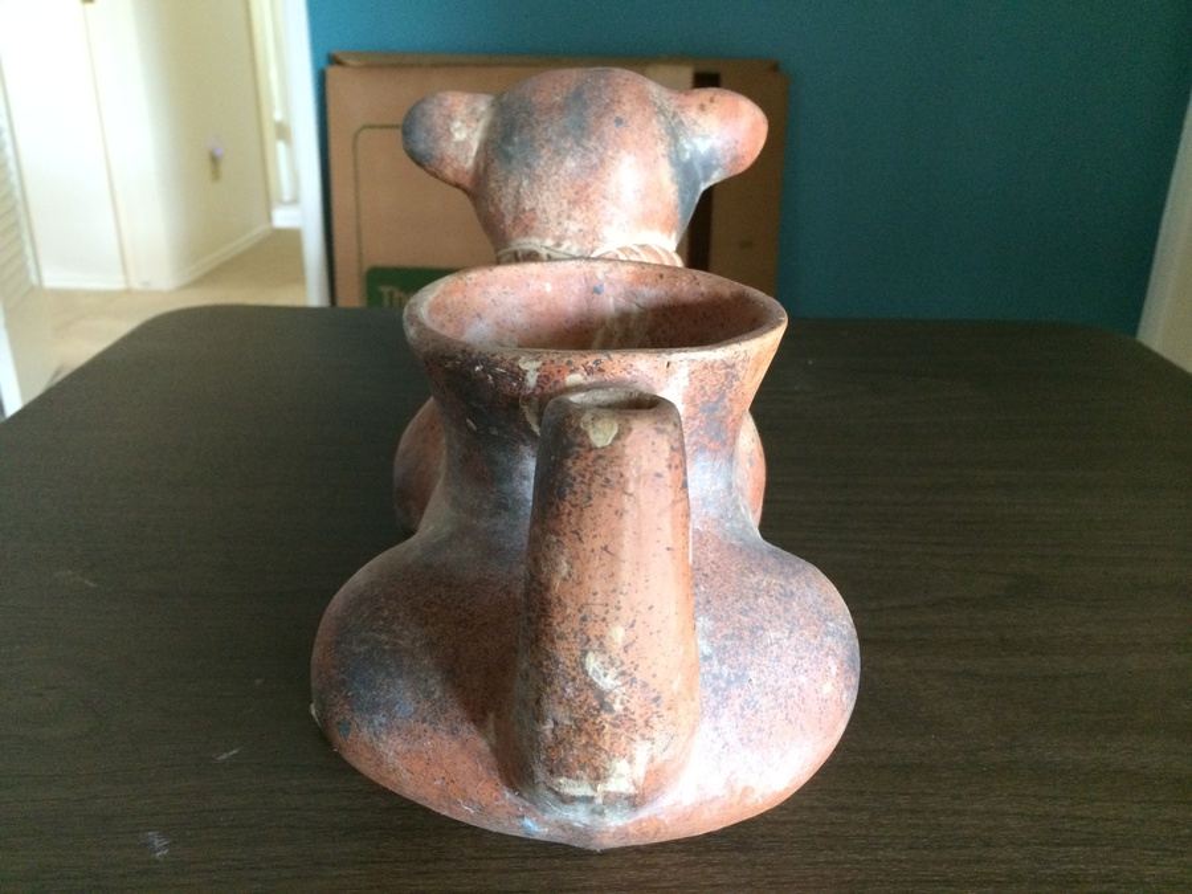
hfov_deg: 60.0
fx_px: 1033
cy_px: 447
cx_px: 596
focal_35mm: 30
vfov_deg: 46.8
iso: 250
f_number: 2.2
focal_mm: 4.12
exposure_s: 1/30
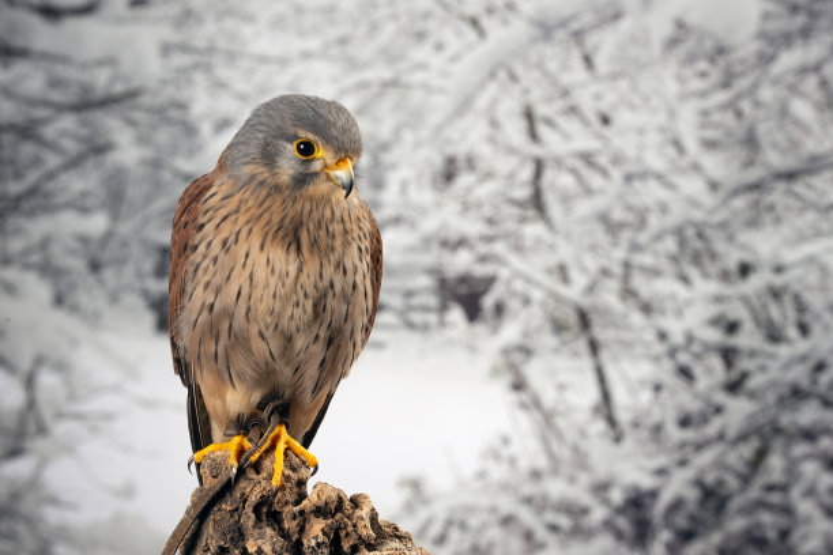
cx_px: 416
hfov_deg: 18.3
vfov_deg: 12.2
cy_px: 278
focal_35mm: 112
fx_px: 2591
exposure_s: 1/160
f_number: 11
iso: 100
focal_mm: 112
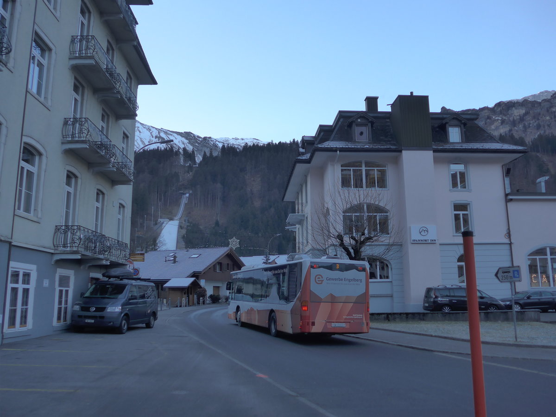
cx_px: 278
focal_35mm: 29
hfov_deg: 61.7
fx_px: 466
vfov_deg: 48.2
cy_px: 208
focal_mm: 6
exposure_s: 1/640
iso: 160
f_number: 2
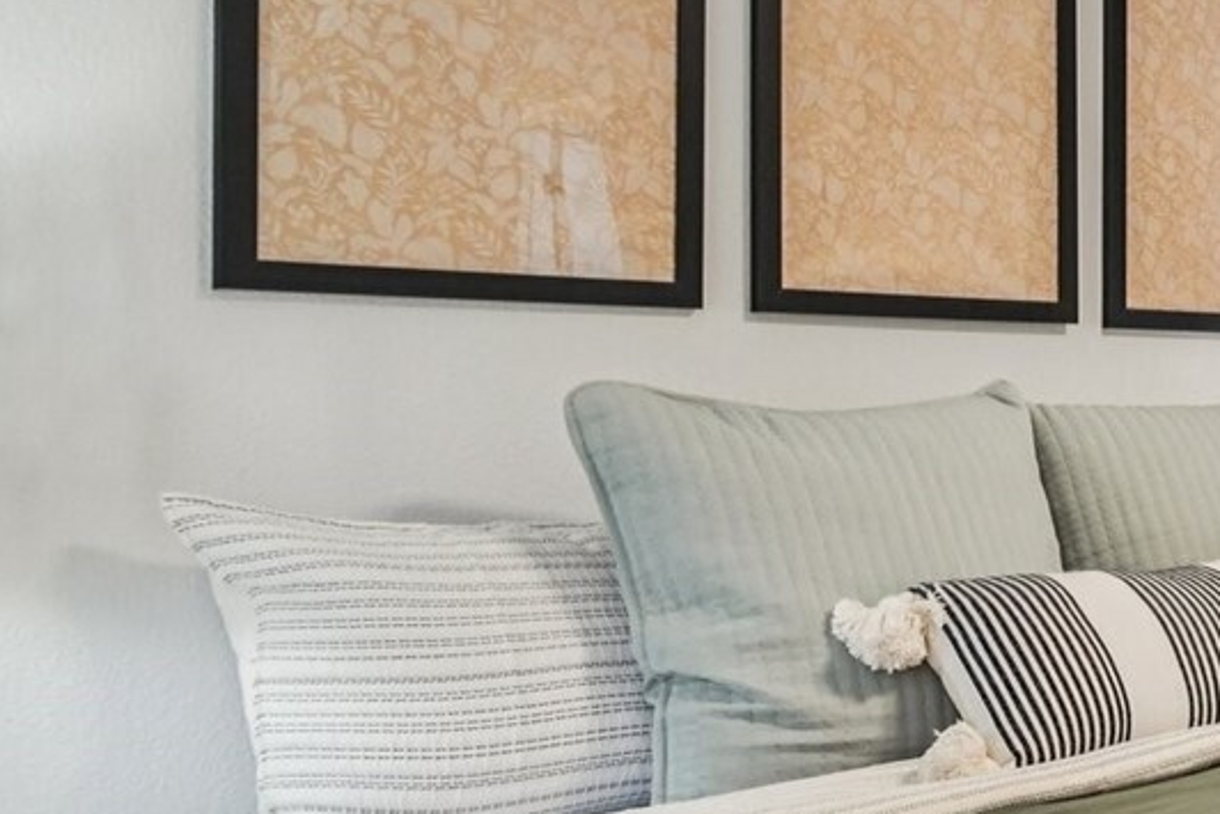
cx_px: 1833
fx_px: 1729
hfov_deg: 27.1
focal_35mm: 51
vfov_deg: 26.5
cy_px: 439
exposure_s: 1/15
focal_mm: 16
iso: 1600
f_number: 8
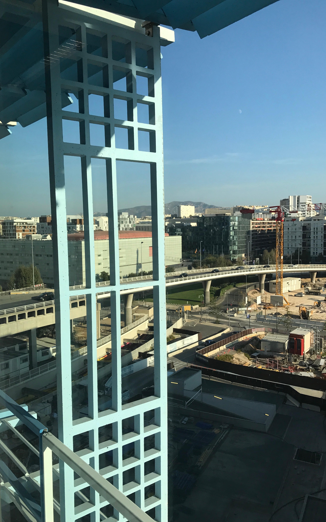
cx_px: 140
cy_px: 264
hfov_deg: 41.7
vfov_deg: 62.9
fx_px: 426
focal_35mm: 30
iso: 20
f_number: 1.8
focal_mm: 3.99
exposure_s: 1/1916
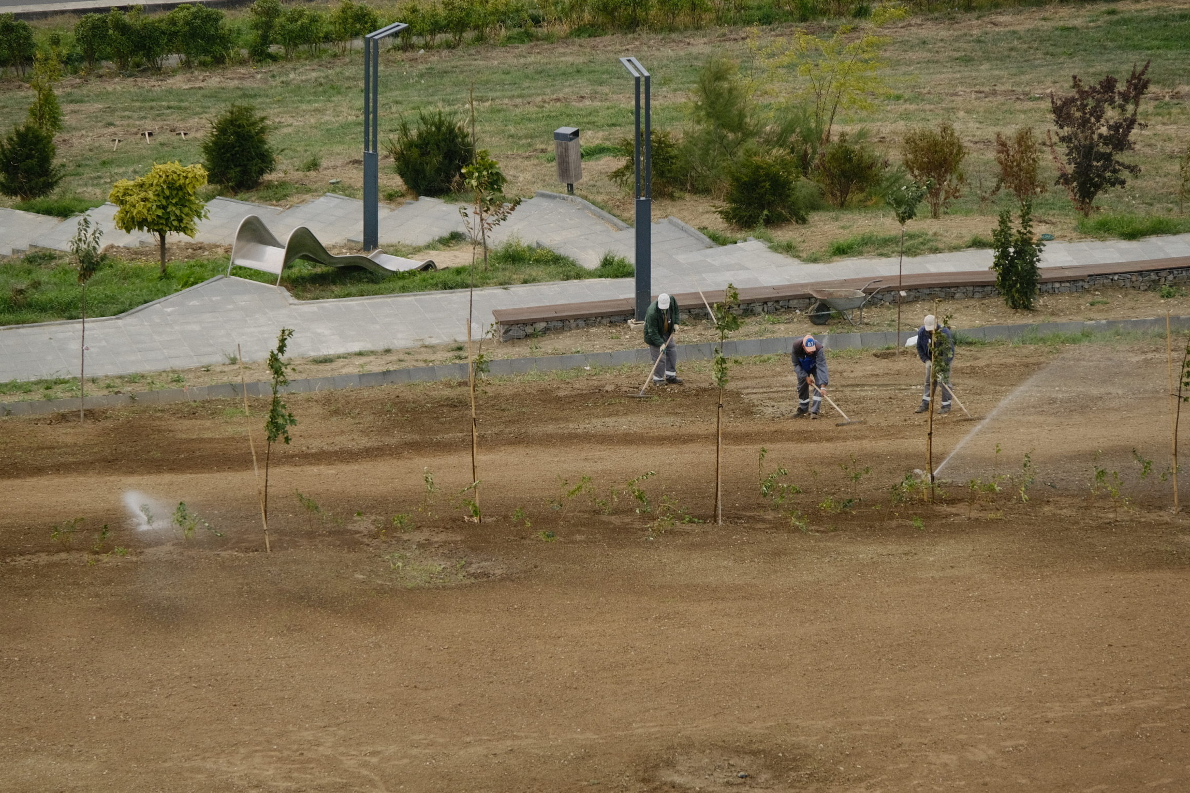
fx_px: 7470
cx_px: 577
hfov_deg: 9.1
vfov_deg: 6.1
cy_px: 417
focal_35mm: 226
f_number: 5.6
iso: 640
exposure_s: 1/640
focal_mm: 135
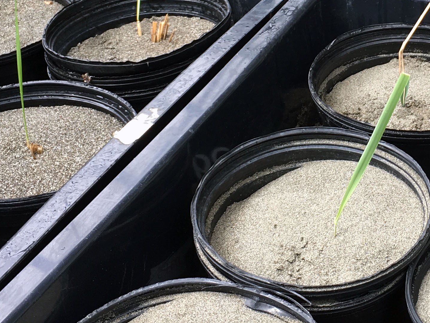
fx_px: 1006
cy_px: 34
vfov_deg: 17.9
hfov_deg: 23.6
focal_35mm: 81
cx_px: 368
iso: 25
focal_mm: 4.15
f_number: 2.2
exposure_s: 1/139
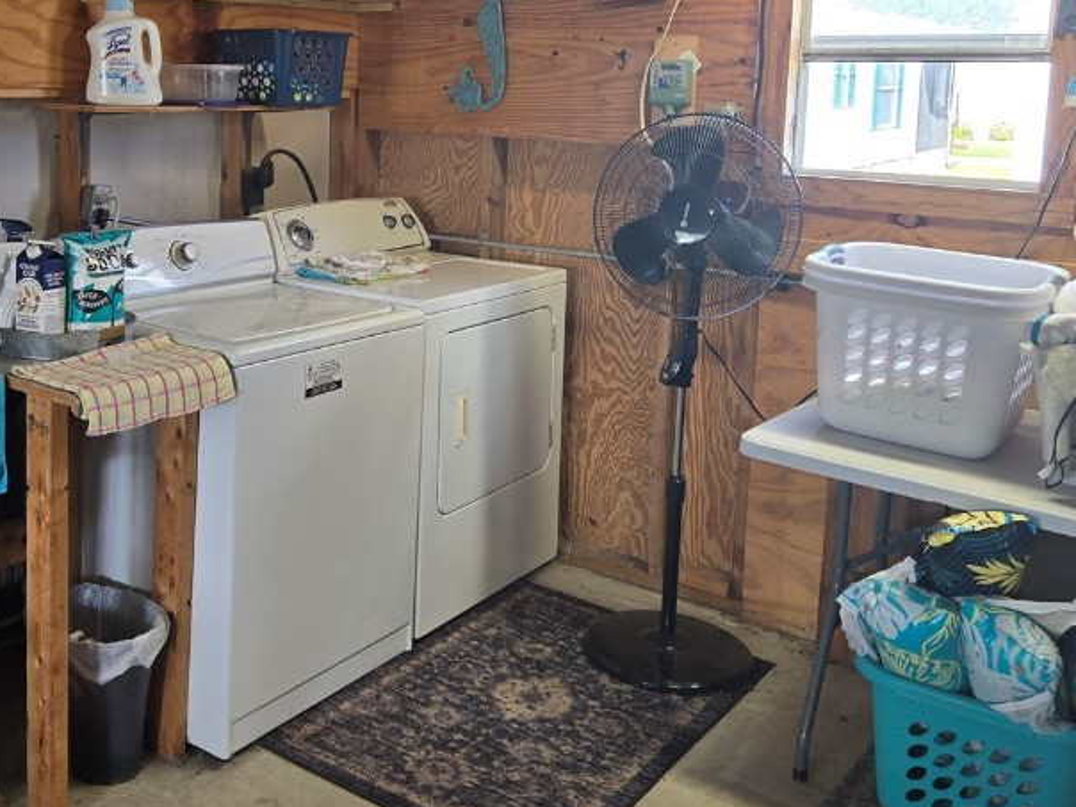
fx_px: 1212
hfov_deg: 47.4
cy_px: 240
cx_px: 392
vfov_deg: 36.3
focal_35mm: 39
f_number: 1.8
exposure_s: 1/120
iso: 64
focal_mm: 5.4
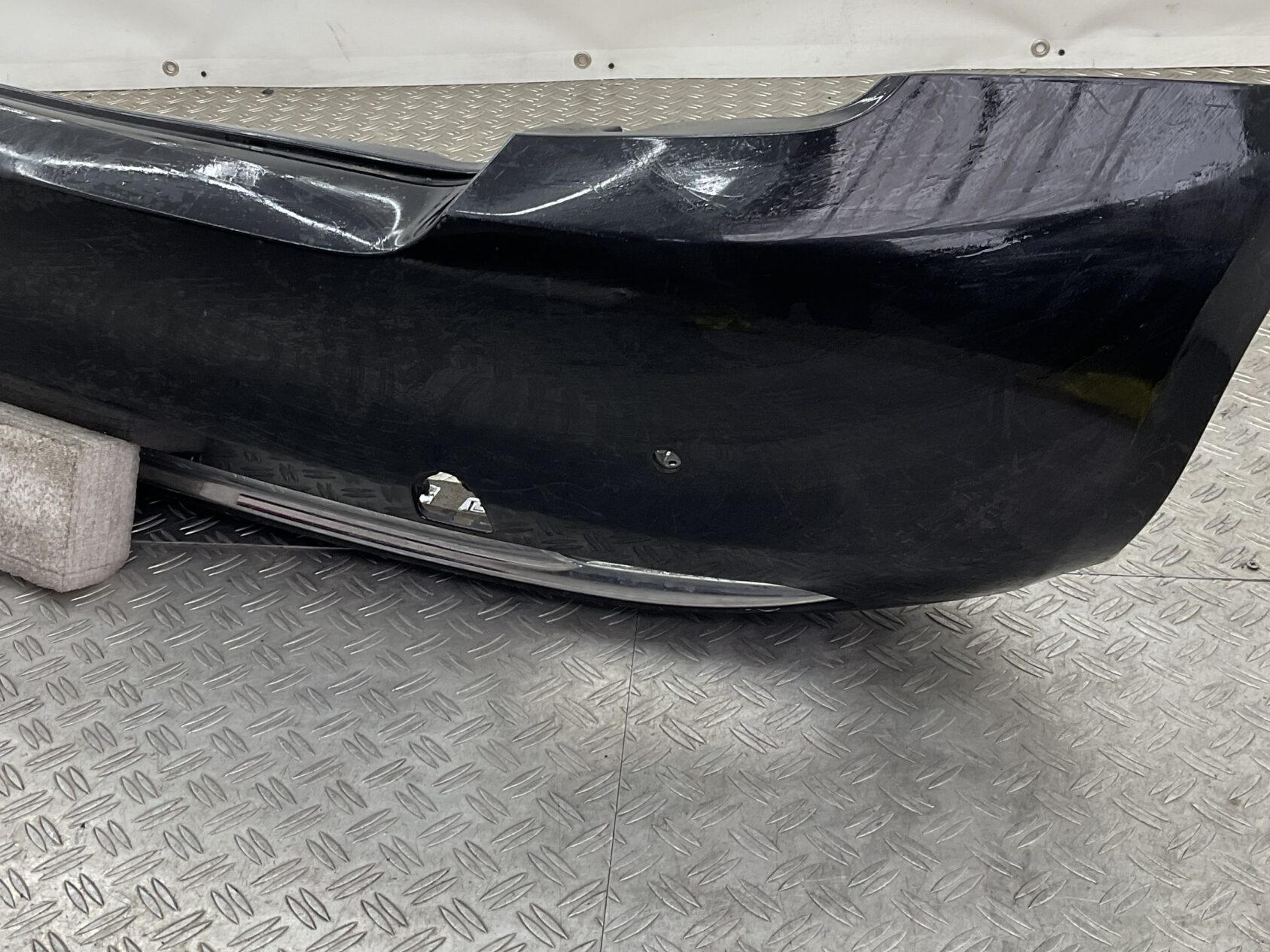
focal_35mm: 44
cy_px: 373
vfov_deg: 32.8
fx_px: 1614
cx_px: 476
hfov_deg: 42.6
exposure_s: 1/100
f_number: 1.8
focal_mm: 3
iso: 32
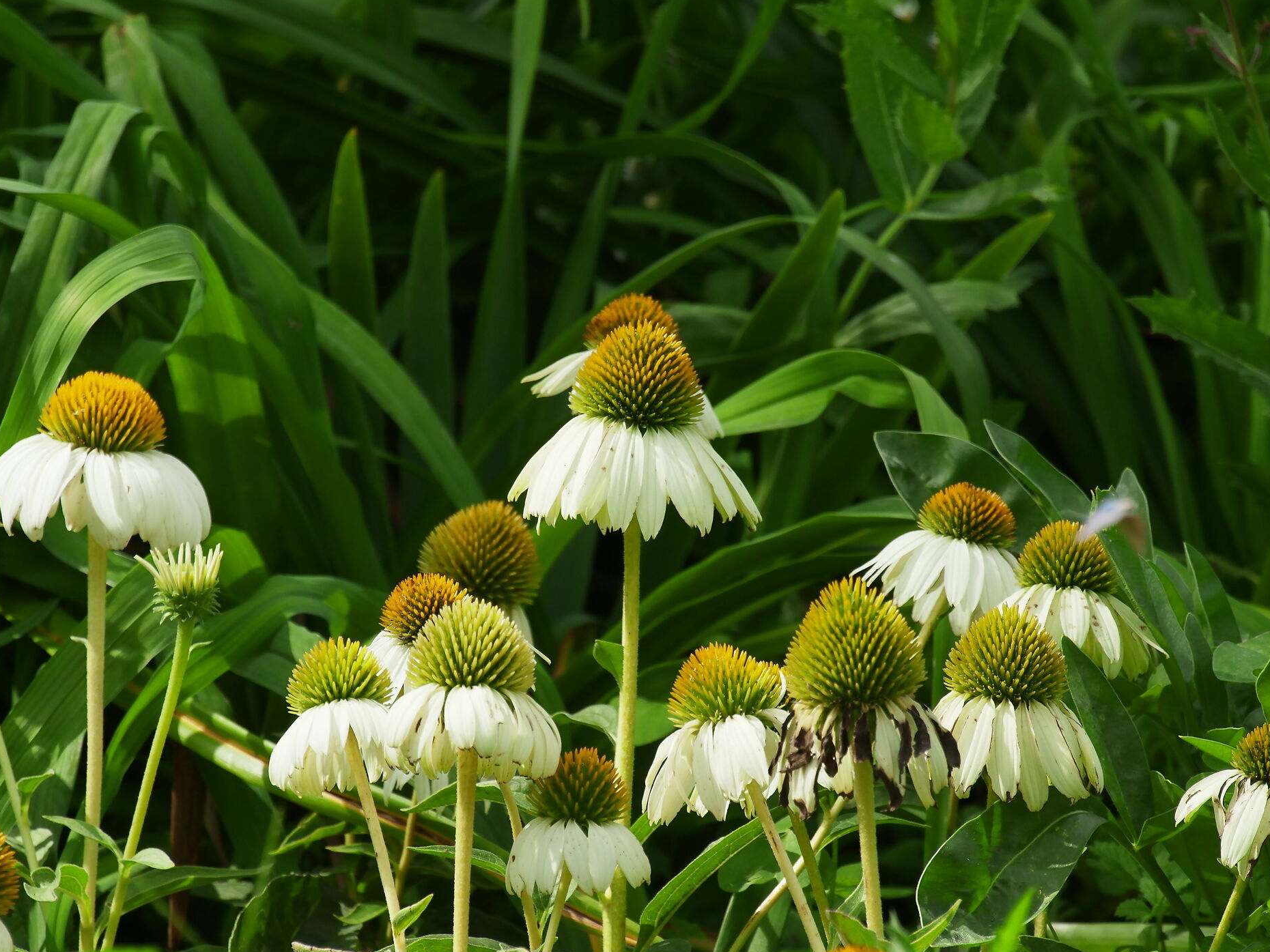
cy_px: 542
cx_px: 554
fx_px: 9466
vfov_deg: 5.8
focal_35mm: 258
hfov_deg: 7.7
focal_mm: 100
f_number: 5.6
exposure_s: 1/1000
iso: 250
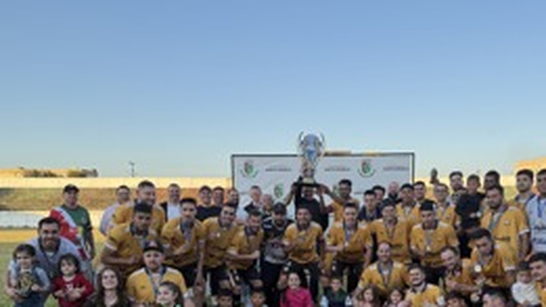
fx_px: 507
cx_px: 329
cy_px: 267
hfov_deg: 56.2
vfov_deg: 32.3
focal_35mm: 35
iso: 80
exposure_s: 1/849
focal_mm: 6.76
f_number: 1.78
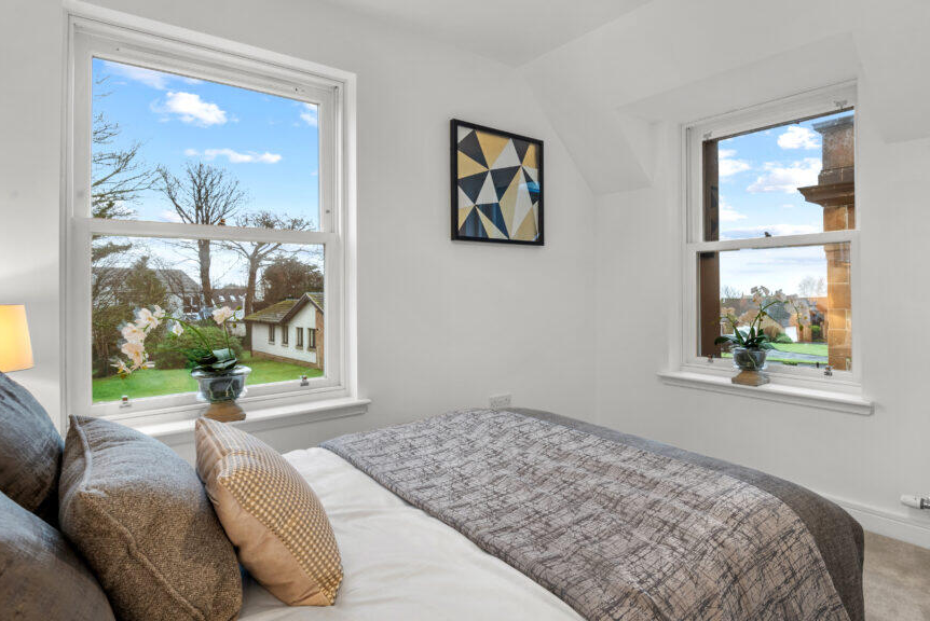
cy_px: 317
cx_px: 550
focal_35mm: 19
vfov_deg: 64.6
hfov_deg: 86.0
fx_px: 491
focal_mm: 16
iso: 250
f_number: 9
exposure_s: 1/6
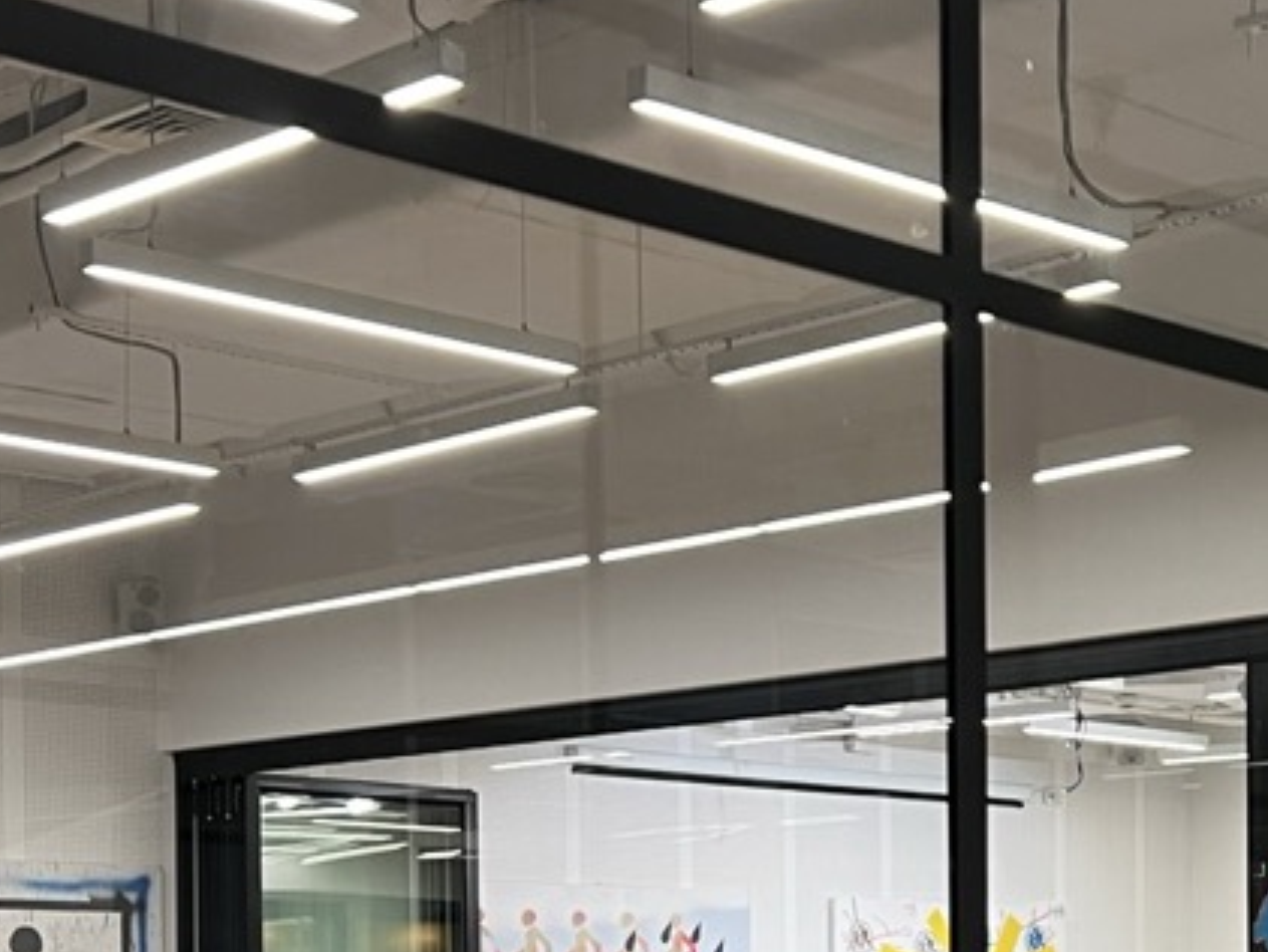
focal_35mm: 79
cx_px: 1060
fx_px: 2895
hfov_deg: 24.2
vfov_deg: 18.0
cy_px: 1033
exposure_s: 1/50
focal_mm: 5.7
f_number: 1.5
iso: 80
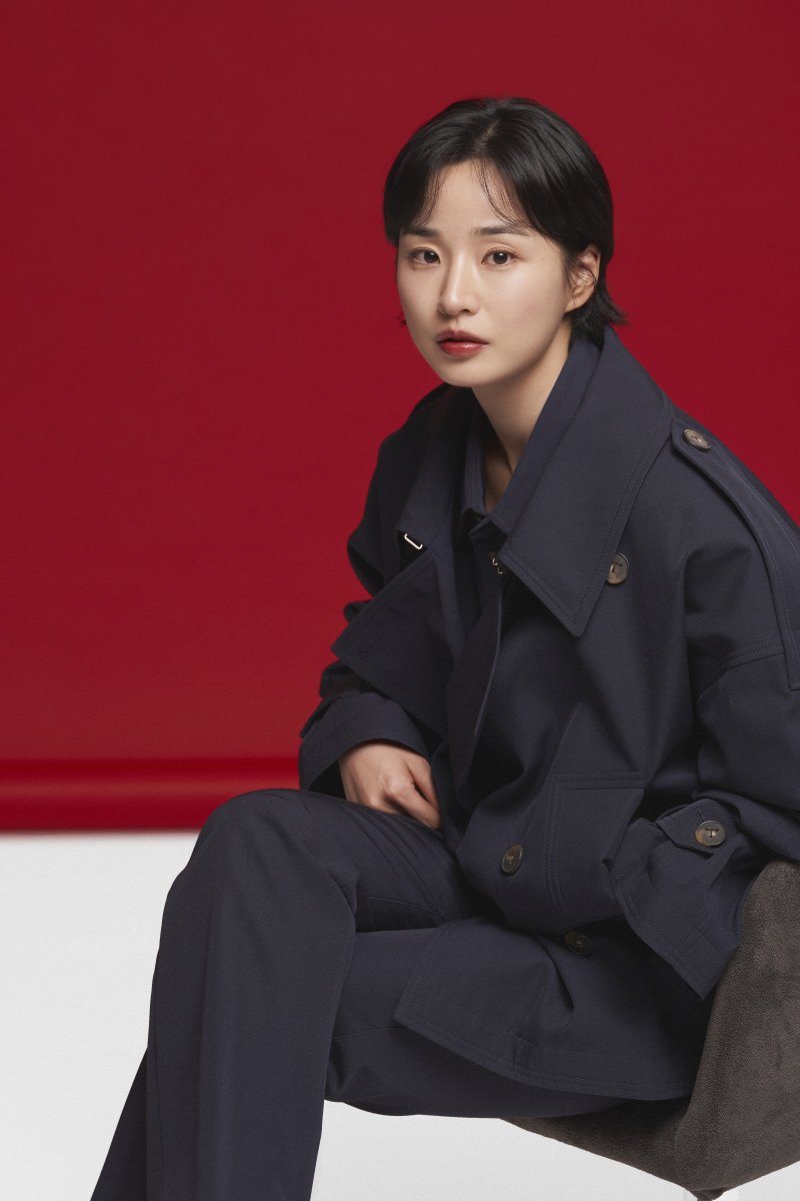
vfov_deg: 15.6
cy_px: 600
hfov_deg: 10.5
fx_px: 4366
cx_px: 400
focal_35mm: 131
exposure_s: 1/160
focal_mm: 131
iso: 800
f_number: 6.3
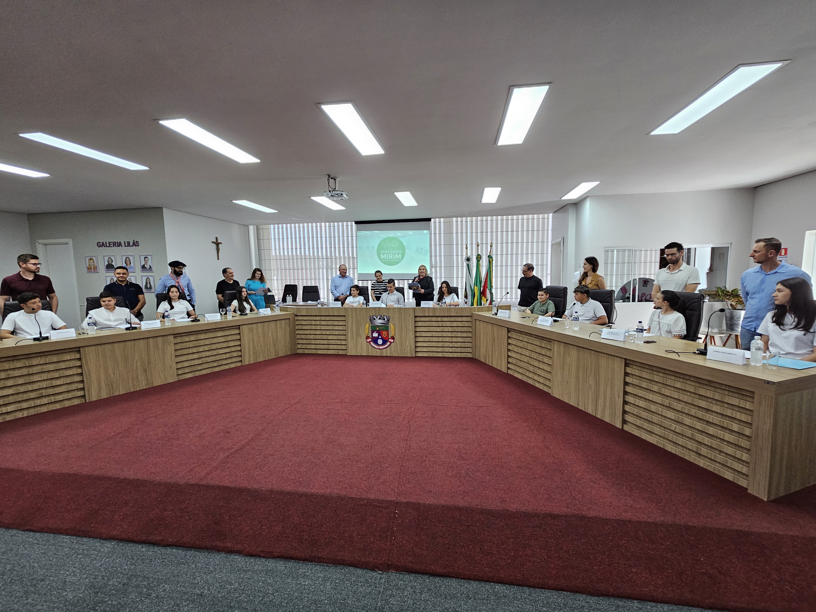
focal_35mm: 13
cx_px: 408
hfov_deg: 106.2
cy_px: 306
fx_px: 306
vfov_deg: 89.9
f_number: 2.2
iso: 160
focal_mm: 2.2
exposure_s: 1/60
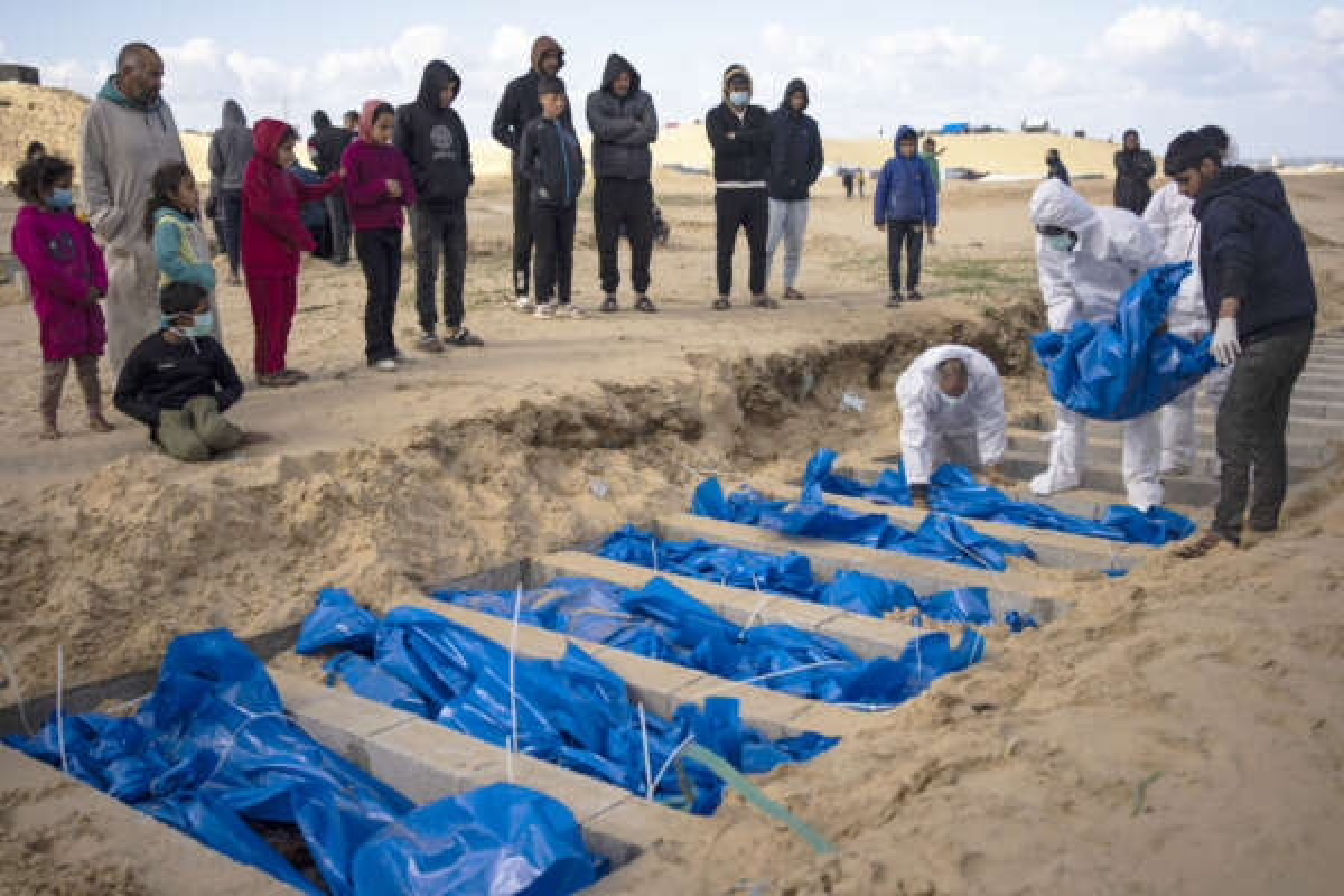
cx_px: 672
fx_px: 1307
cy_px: 448
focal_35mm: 35
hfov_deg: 54.4
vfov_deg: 37.9
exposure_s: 1/2500
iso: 100
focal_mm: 35
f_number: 2.8
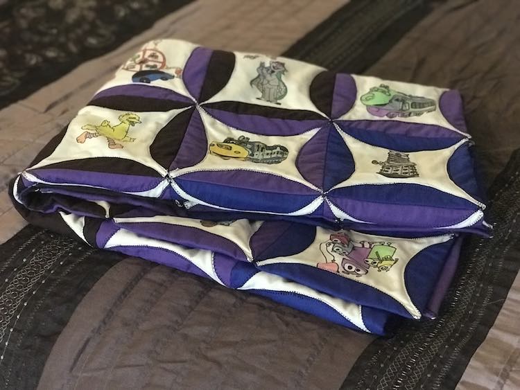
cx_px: 260
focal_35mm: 57
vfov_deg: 25.7
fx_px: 857
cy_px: 195
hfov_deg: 33.8
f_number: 2.8
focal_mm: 6.6
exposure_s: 1/50
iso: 1250
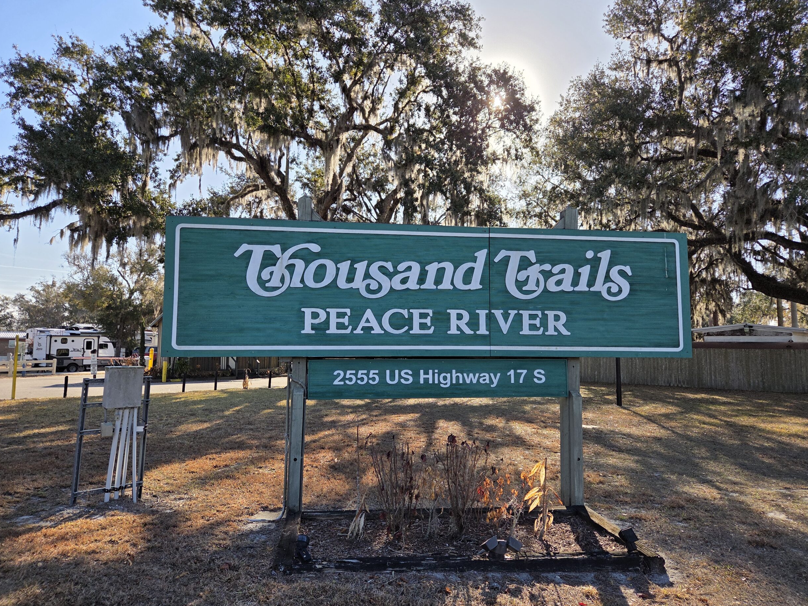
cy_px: 295
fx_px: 560
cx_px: 407
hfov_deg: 71.6
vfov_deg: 56.8
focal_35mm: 24
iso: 80
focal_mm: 5.4
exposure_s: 1/4559
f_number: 1.8
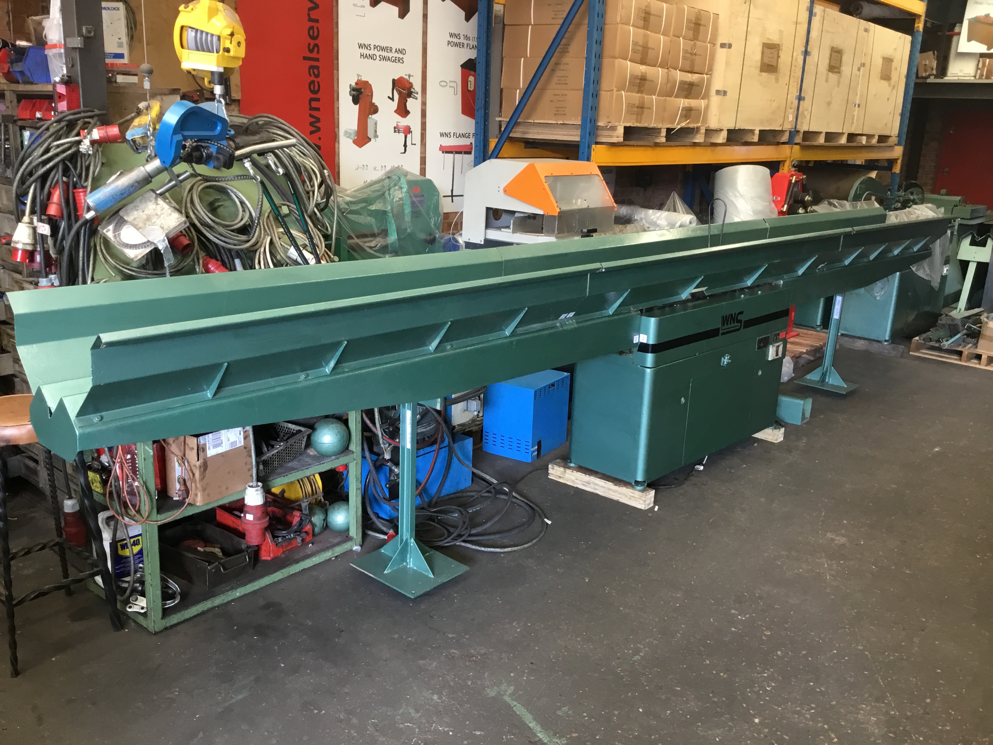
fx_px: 889
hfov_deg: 58.4
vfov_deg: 45.4
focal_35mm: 31
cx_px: 496
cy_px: 372
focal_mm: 3.3
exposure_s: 1/33
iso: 80
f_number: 2.4
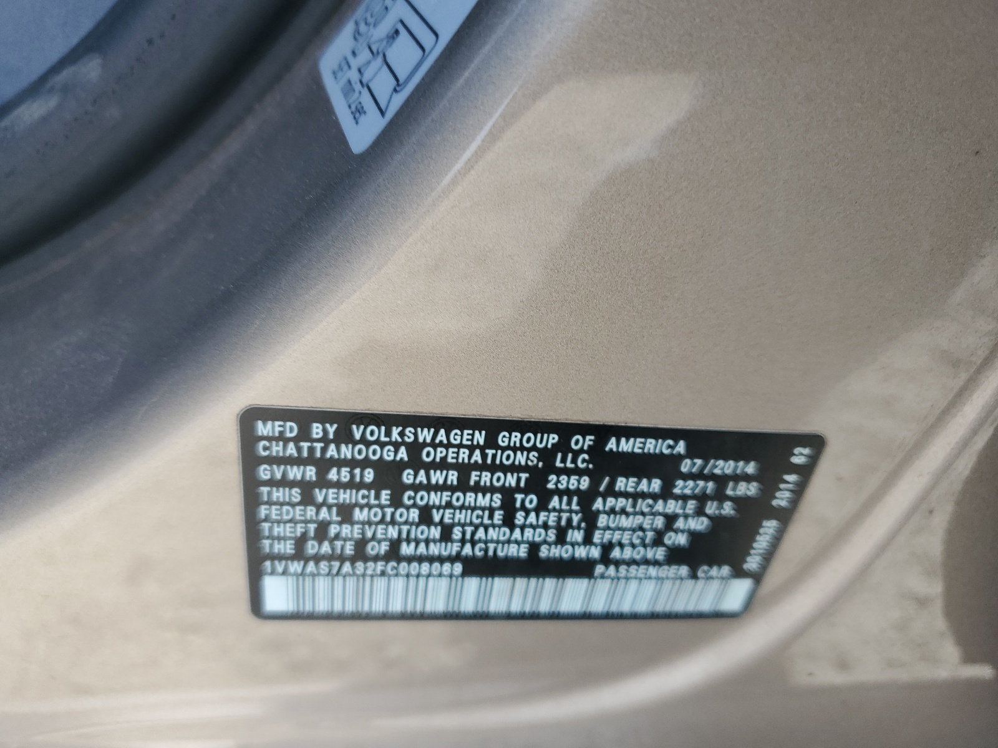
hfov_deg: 67.3
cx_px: 499
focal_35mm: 26
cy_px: 374
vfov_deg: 53.1
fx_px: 750
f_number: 1.5
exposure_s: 1/588
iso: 50
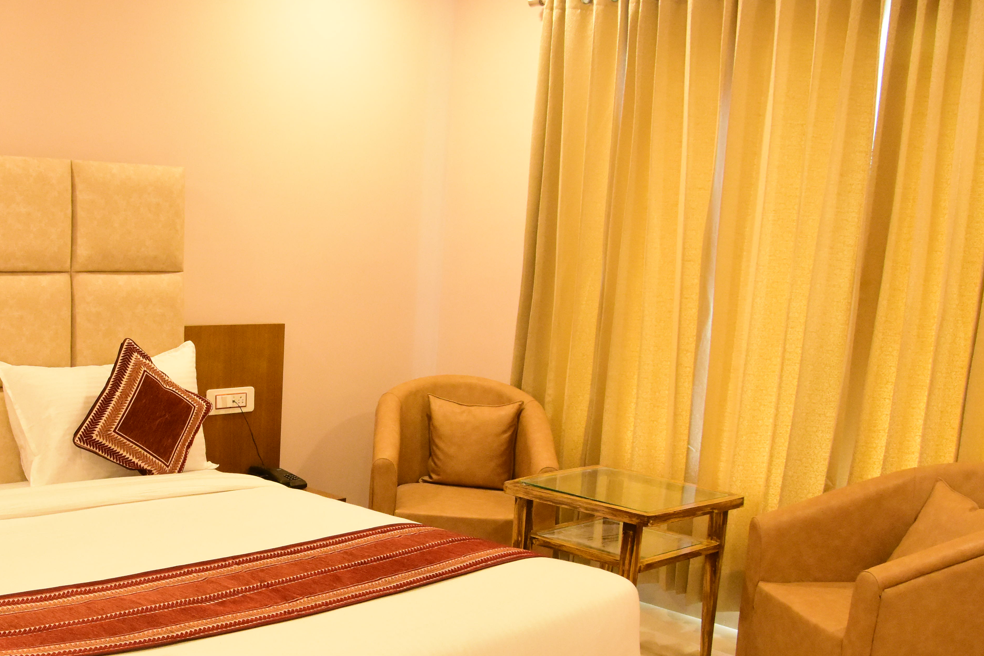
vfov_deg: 31.0
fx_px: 1175
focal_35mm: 43
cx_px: 300
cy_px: 430
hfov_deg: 44.5
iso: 4000
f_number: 5.6
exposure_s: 1/60
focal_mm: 18
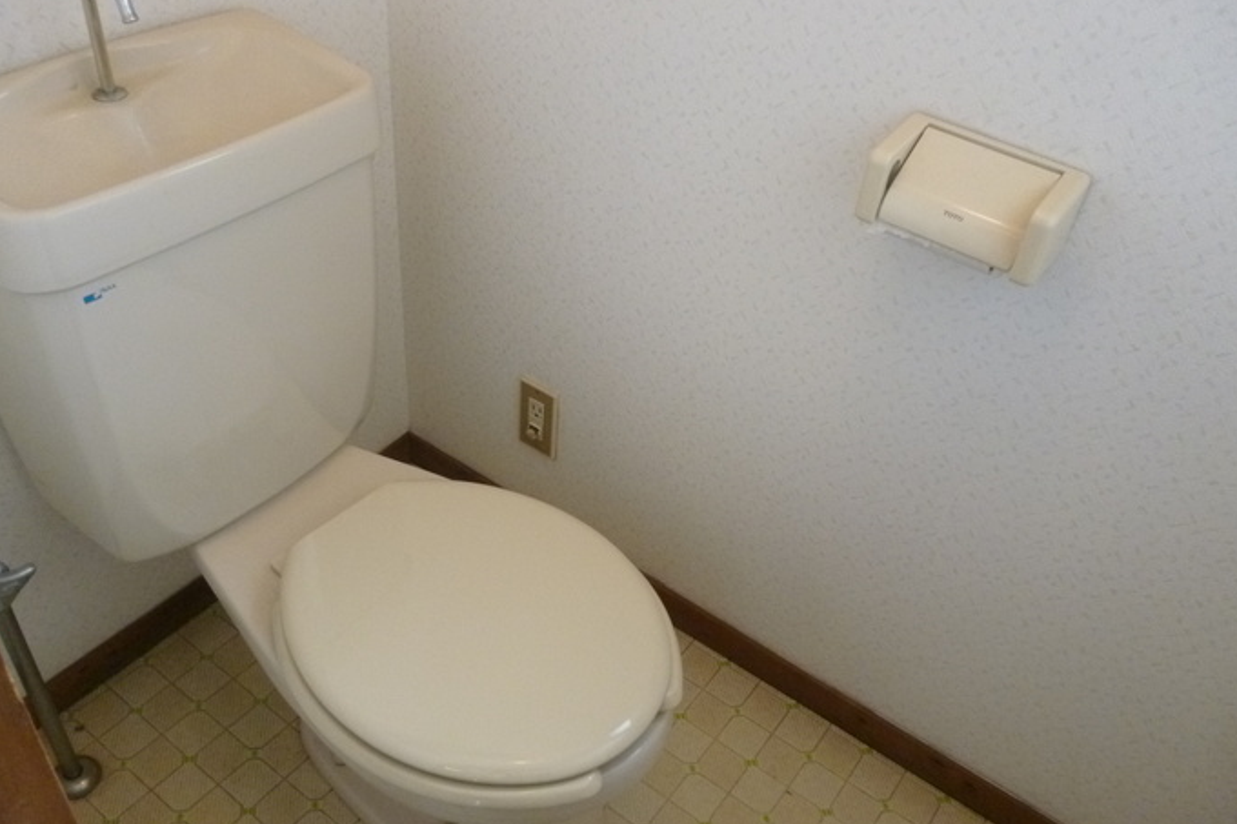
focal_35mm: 30
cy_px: 396
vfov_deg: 43.6
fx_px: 1031
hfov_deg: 61.9
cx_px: 618
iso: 400
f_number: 3.1
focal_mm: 5
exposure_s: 1/40
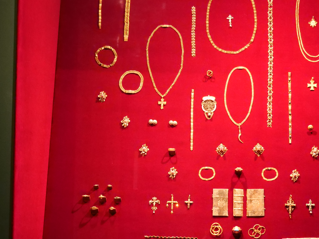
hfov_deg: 26.8
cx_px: 224
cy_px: 151
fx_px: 664
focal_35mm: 72
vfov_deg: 20.4
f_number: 4.1
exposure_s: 1/10
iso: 3200
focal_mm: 20
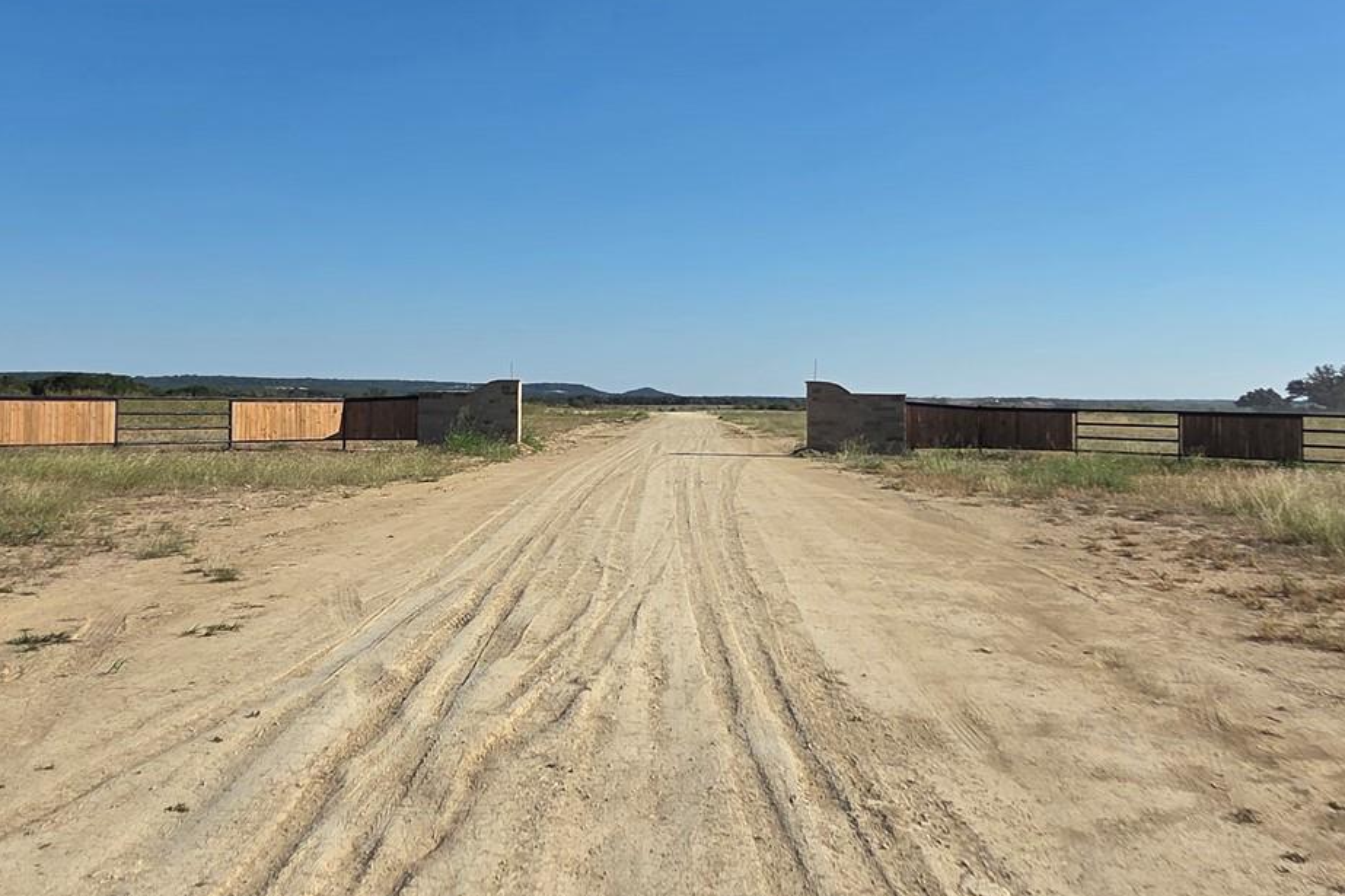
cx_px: 743
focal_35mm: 30
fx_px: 1121
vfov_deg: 43.2
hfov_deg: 61.8
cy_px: 335
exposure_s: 1/3809
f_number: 2.2
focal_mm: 2.2
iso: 50
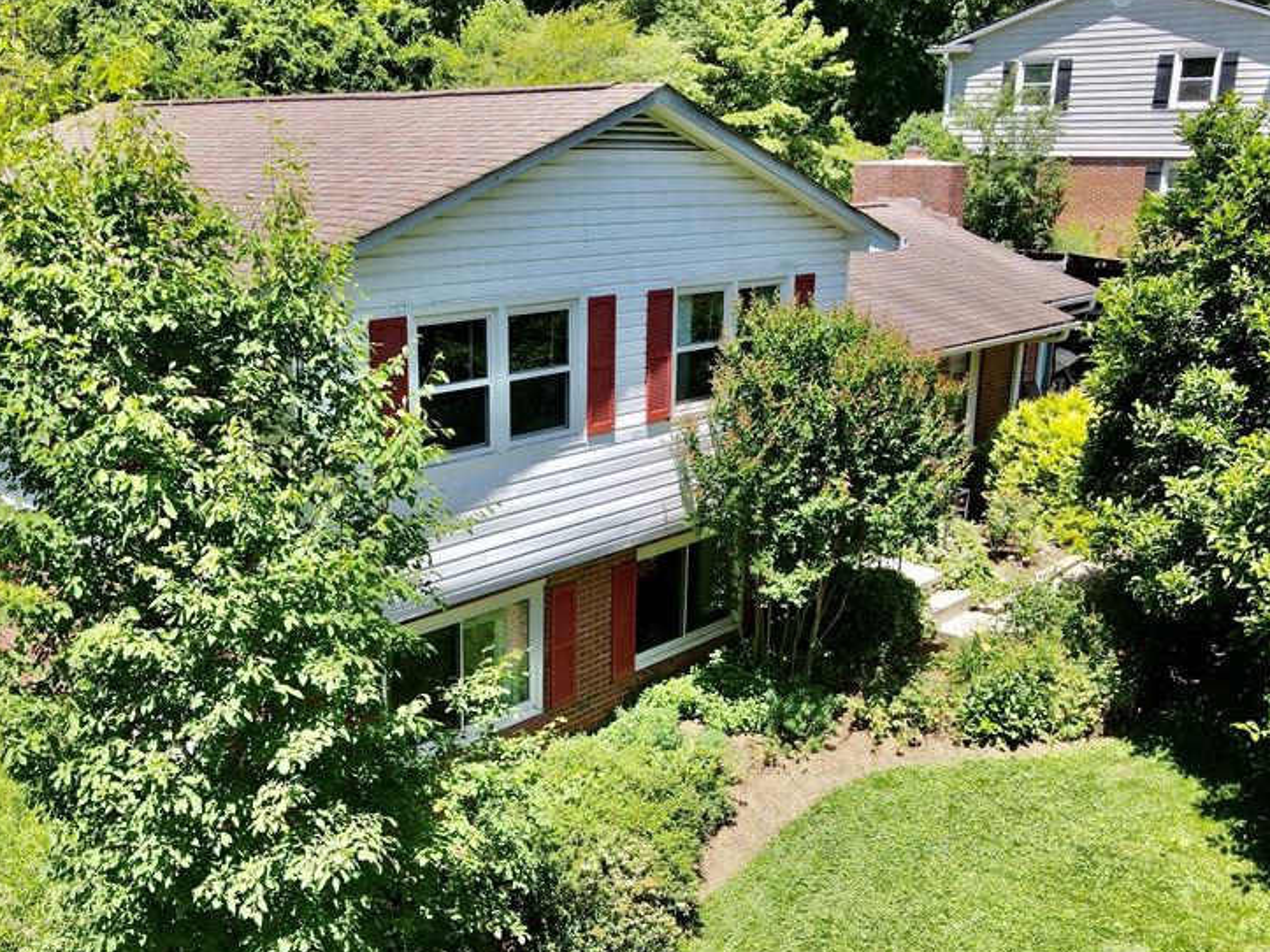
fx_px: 1247
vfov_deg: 41.7
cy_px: 525
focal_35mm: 34
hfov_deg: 53.8
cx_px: 555
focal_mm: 4.5
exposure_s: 1/250
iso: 100
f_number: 2.8
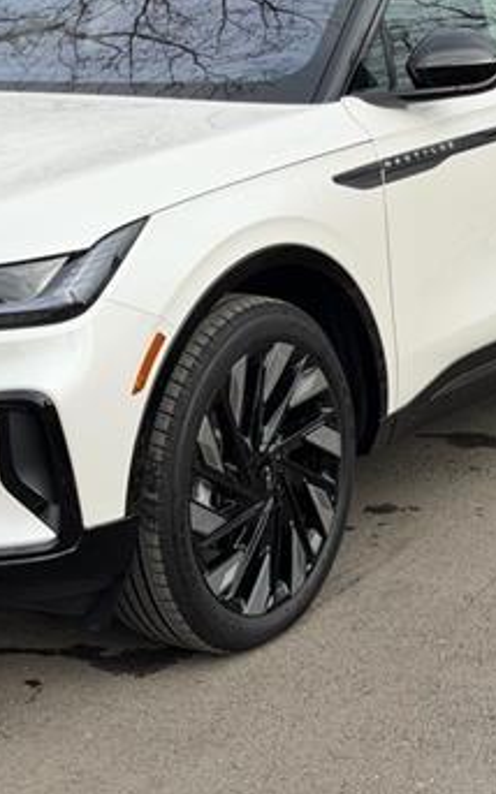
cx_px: 137
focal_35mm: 95
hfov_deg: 13.7
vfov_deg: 21.8
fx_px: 2057
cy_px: 241
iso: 64
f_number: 1.78
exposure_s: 1/3096
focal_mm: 6.76
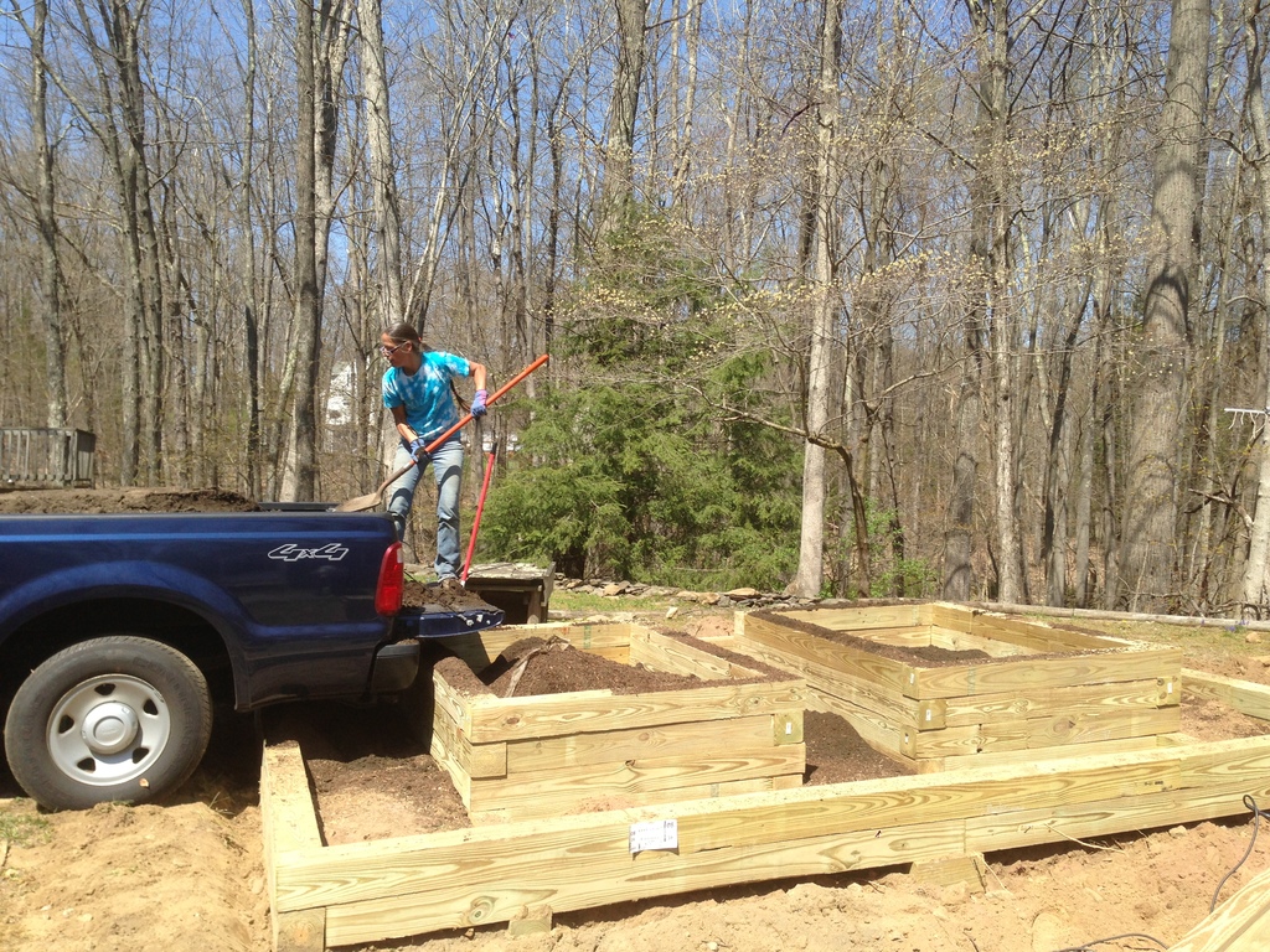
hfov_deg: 55.4
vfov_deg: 42.9
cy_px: 476
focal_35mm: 33
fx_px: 1211
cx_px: 635
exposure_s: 1/874
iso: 50
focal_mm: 4.13
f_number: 2.4
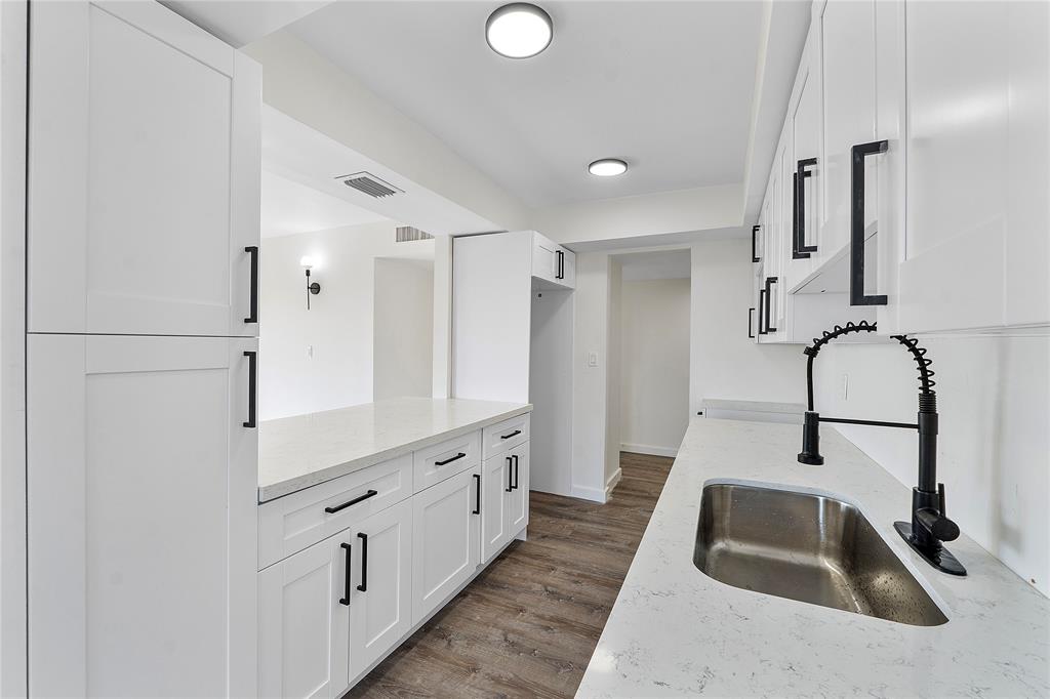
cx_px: 525
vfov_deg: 77.3
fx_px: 437
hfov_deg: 100.4
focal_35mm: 15
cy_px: 350
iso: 100
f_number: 11
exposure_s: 1/25
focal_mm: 10
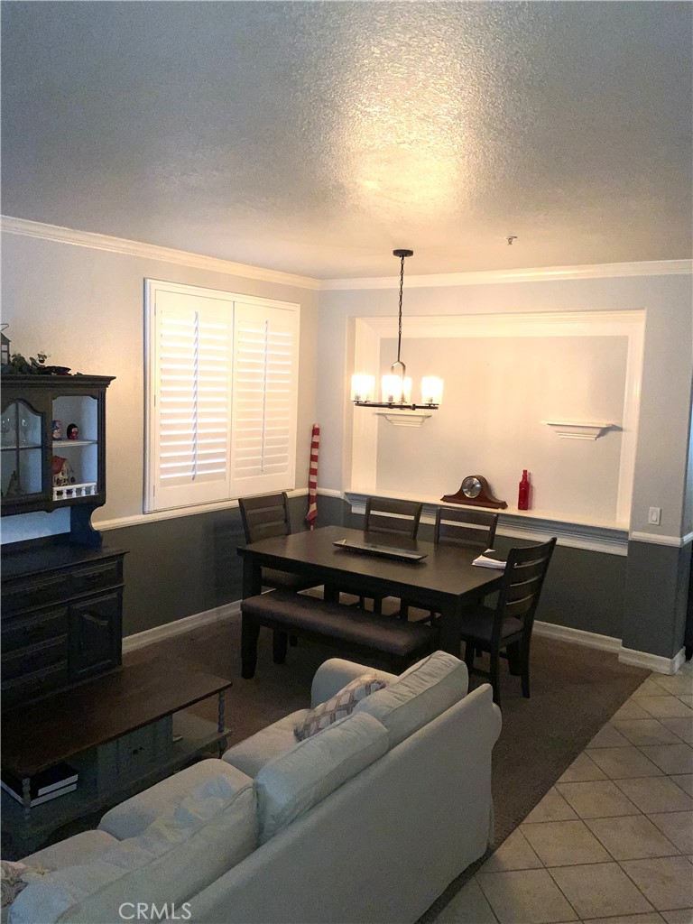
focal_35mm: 29
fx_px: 774
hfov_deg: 48.2
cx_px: 346
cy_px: 462
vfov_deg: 61.7
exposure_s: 1/60
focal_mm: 3
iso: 80
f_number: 1.8
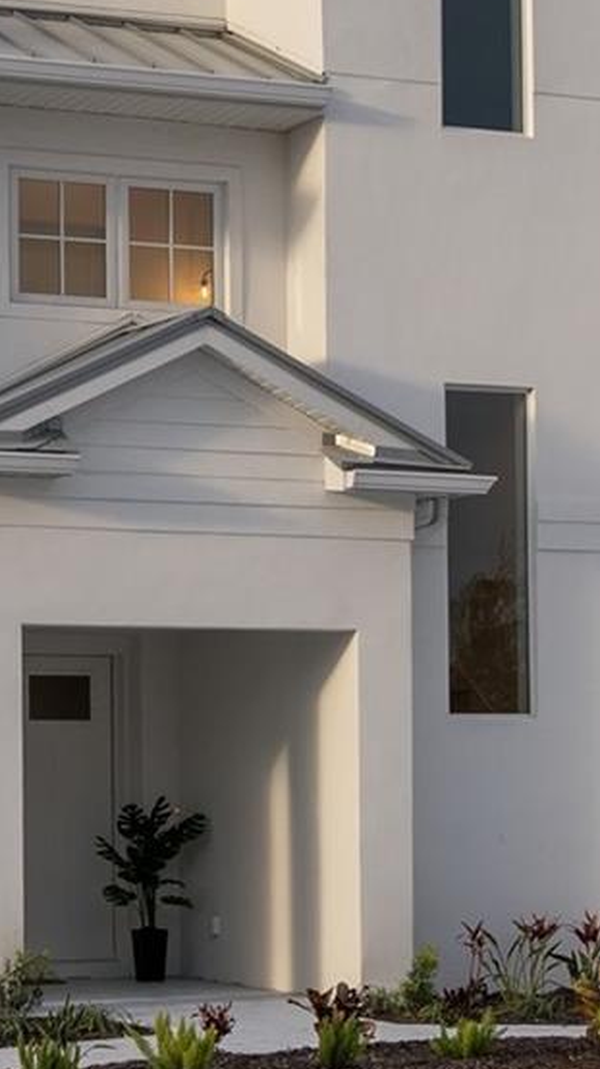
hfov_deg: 10.6
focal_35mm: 114
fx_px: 3233
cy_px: 319
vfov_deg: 18.7
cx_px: 260
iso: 100
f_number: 4
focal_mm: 37.7
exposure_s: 1/250
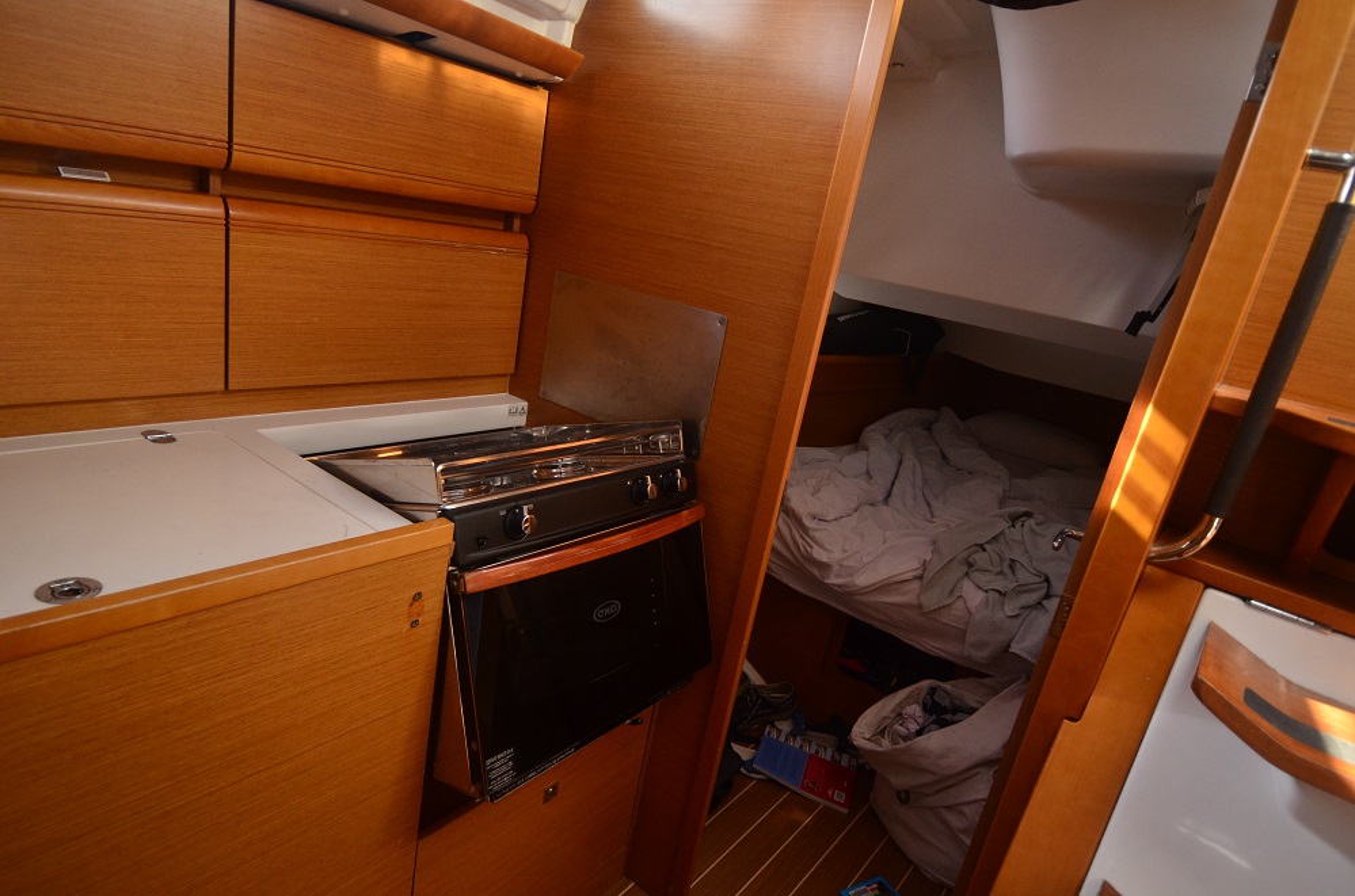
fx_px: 789
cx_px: 678
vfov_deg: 59.2
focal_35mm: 21
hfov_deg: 81.3
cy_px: 448
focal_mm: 14
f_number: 4
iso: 800
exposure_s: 1/640
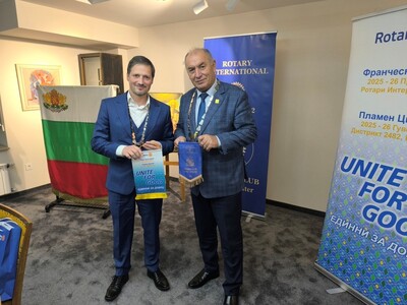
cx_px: 204
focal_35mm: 23
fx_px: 270
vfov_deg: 58.9
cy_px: 152
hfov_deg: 73.9
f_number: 1.65
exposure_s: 1/100
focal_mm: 6.14
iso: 640
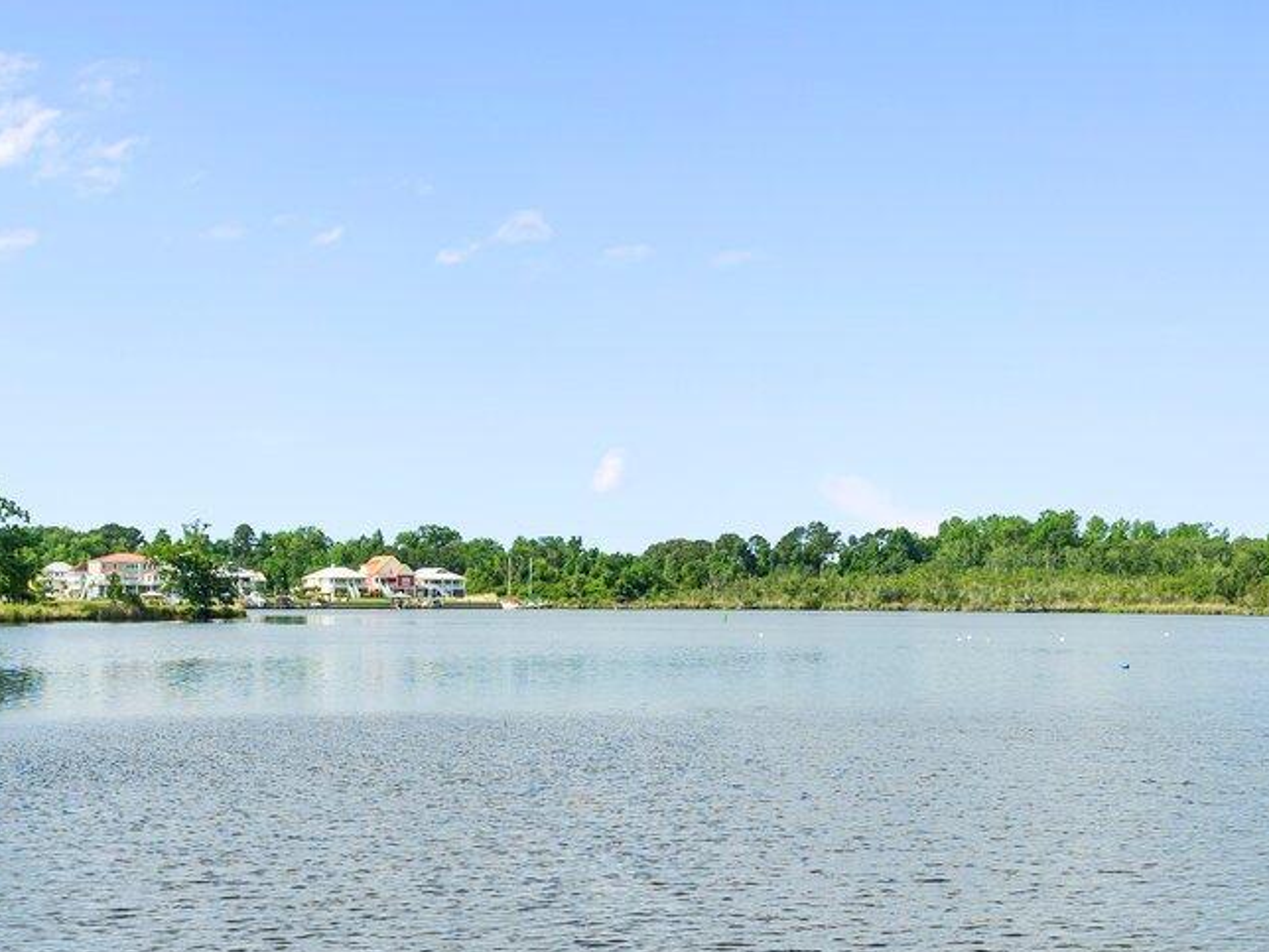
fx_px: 1906
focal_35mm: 52
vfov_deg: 27.1
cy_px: 856
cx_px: 499
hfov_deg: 36.7
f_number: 8
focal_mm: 17
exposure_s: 1/500
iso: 125
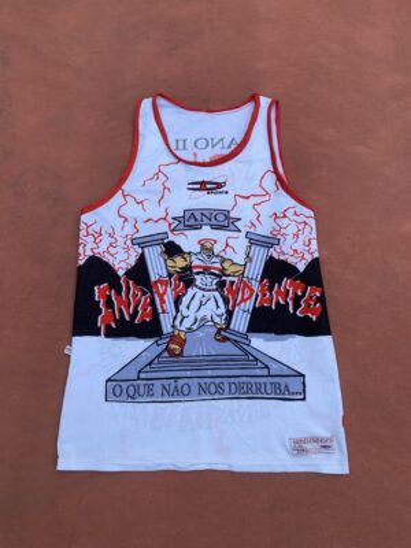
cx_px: 206
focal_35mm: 26
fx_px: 412
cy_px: 274
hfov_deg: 53.1
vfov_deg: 67.3
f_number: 1.8
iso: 25
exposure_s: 1/242
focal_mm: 4.25
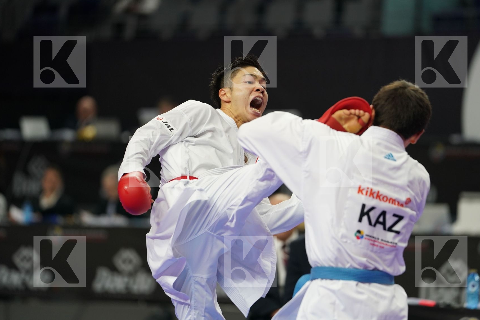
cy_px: 162
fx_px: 2813
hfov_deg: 9.8
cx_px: 250
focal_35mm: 211
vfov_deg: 6.5
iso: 1000
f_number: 2.8
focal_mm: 200
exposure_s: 1/1000
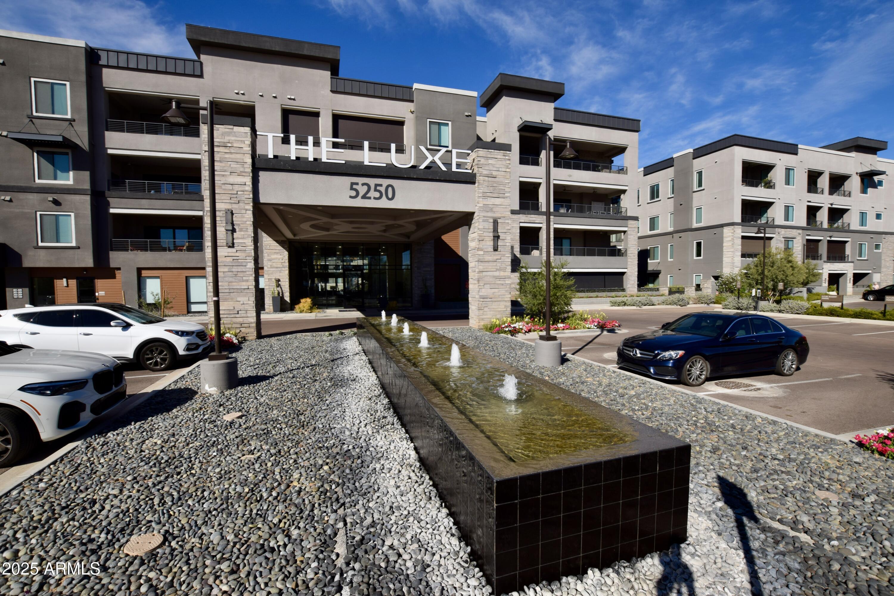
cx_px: 447
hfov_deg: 100.4
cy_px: 298
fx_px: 372
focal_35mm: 15
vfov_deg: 77.3
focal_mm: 10
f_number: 11
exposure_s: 1/200
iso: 100
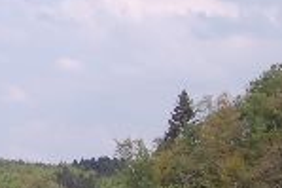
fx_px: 1111
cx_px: -233
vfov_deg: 9.6
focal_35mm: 142
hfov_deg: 13.0
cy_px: 147
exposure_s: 1/200
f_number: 10
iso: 400
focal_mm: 22
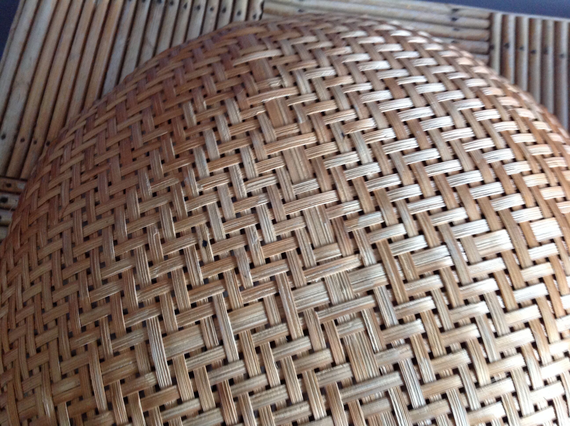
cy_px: 213
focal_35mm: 35
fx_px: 575
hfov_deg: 52.7
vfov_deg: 40.6
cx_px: 285
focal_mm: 4.28
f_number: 2.4
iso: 250
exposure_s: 1/15
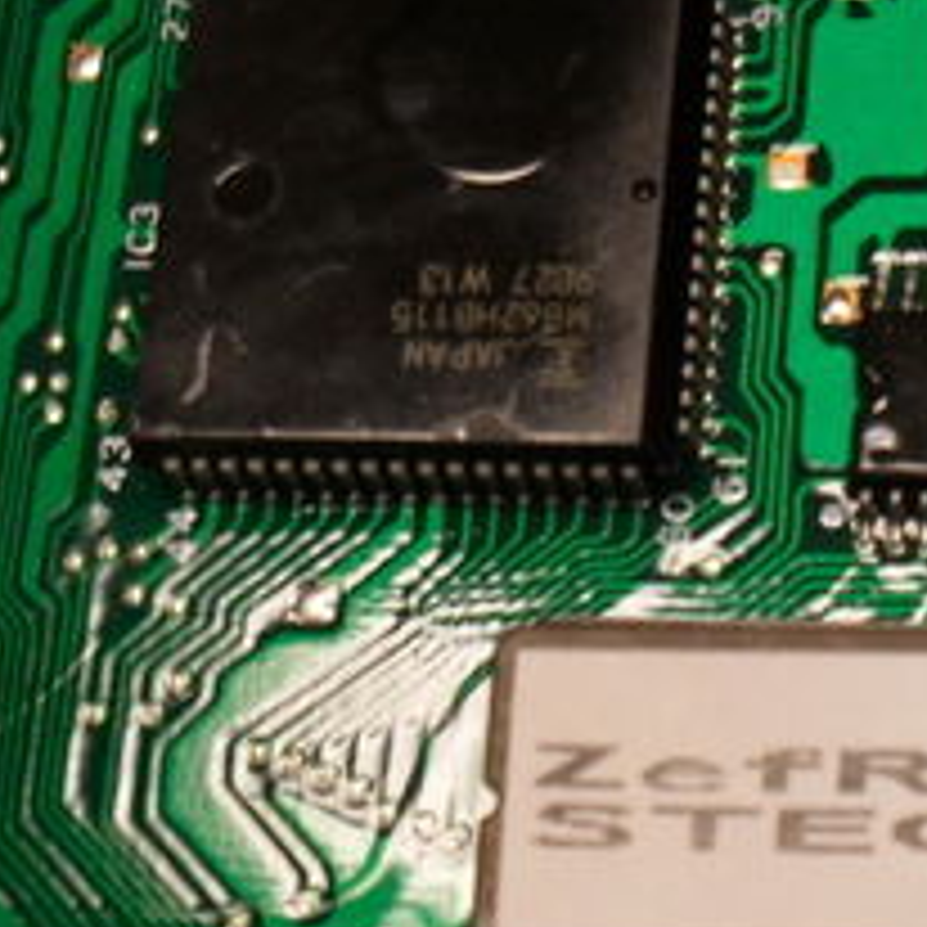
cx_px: 824
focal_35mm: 96
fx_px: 2909
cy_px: 738
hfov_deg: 17.8
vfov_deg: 18.0
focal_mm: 6.3
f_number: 3.2
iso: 160
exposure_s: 1/30
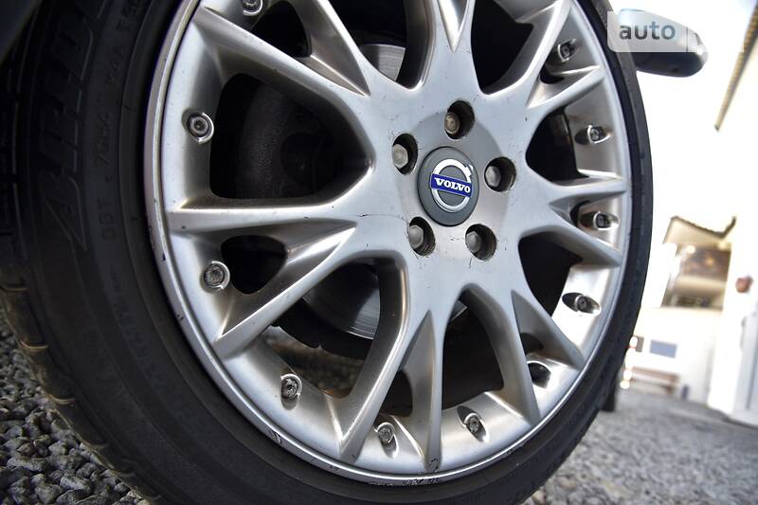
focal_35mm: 24
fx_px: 505
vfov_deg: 53.1
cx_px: 379
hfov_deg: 73.8
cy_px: 252
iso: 400
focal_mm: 24
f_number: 5
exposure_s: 1/125
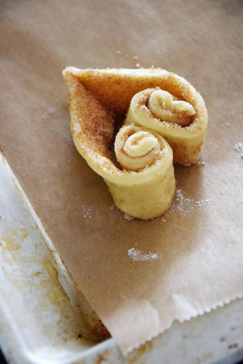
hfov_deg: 8.7
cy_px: 182
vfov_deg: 13.0
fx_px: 1594
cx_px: 122
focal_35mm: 158
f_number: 5.6
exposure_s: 1/25
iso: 1000
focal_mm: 105
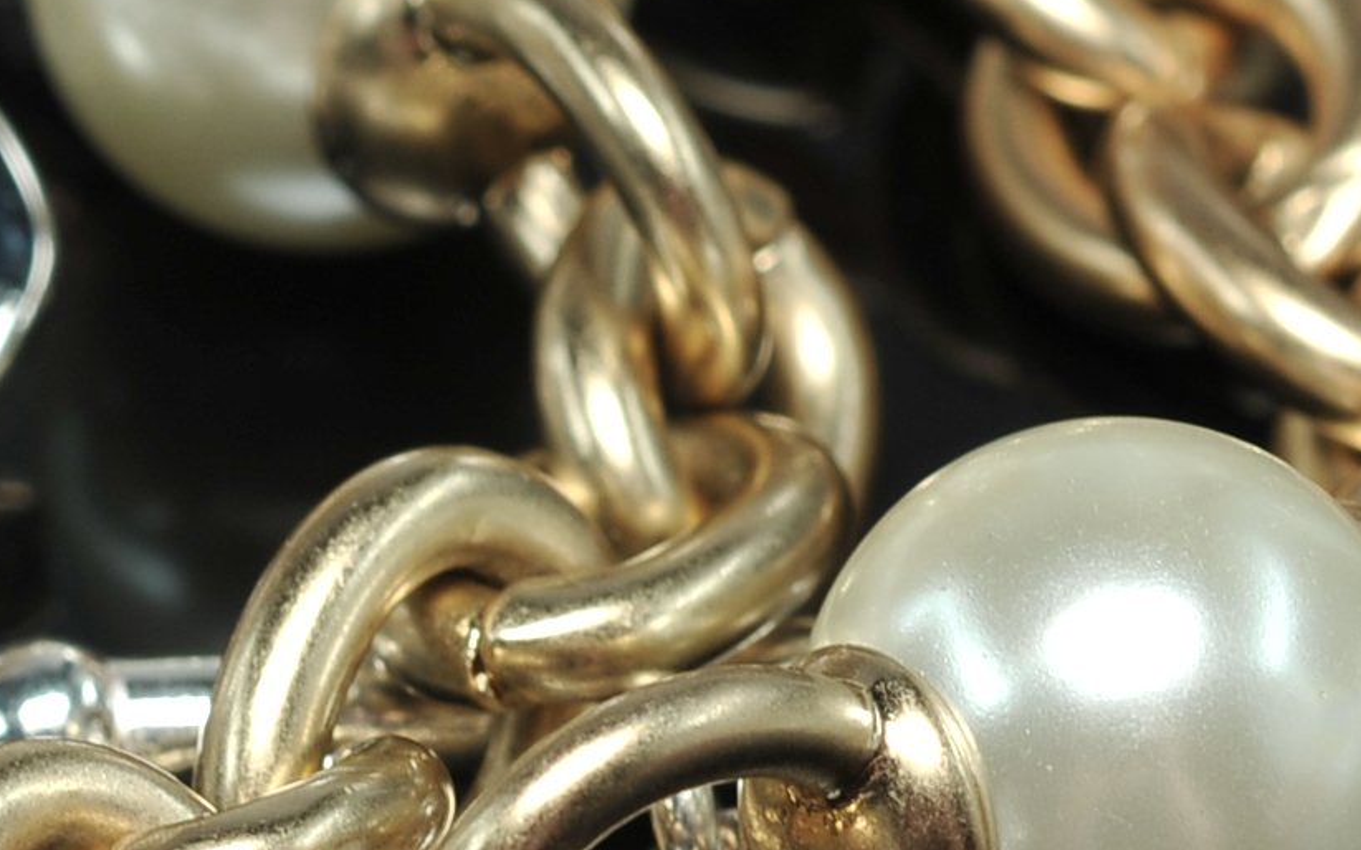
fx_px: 13276
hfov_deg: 5.8
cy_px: 870
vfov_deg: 3.7
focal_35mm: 358
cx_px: -289
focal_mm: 60
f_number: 10
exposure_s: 1/250
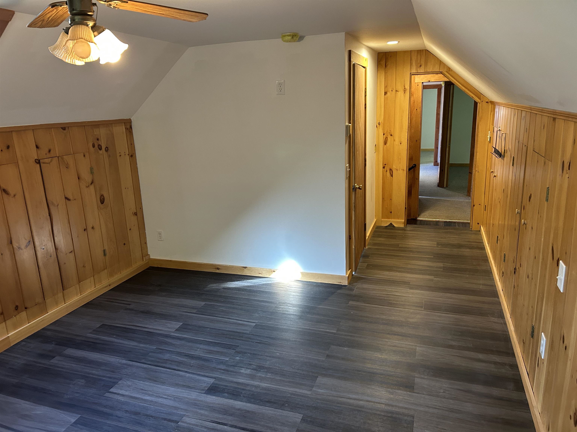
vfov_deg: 53.1
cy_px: 216
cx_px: 288
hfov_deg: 67.3
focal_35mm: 26
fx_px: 433
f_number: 1.5
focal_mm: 5.7
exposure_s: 1/60
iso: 250
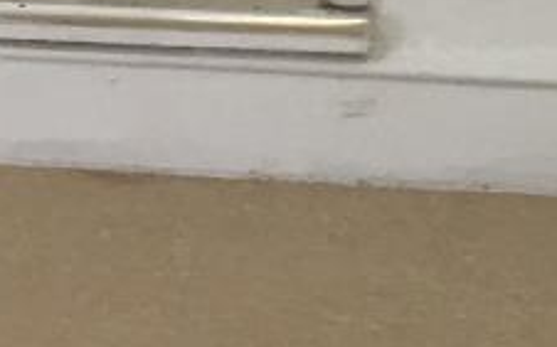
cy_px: -364
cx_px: -540
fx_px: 2974
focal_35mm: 196
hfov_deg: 10.0
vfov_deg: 6.5
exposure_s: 1/30
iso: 64
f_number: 2.2
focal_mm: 4.15
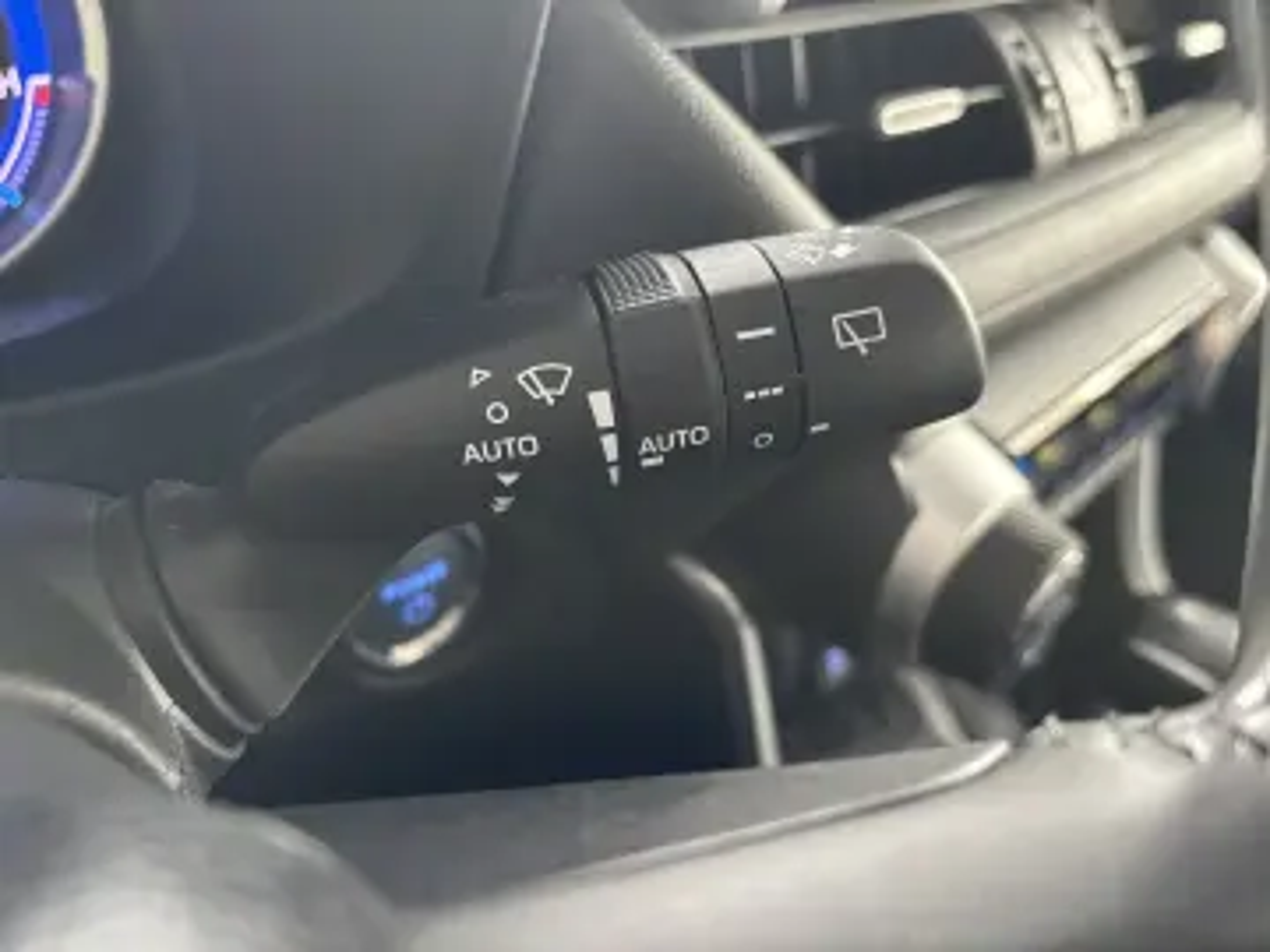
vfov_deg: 53.1
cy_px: 476
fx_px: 954
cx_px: 635
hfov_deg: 67.3
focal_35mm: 26
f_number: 1.6
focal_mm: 5.96
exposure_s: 1/49
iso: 500
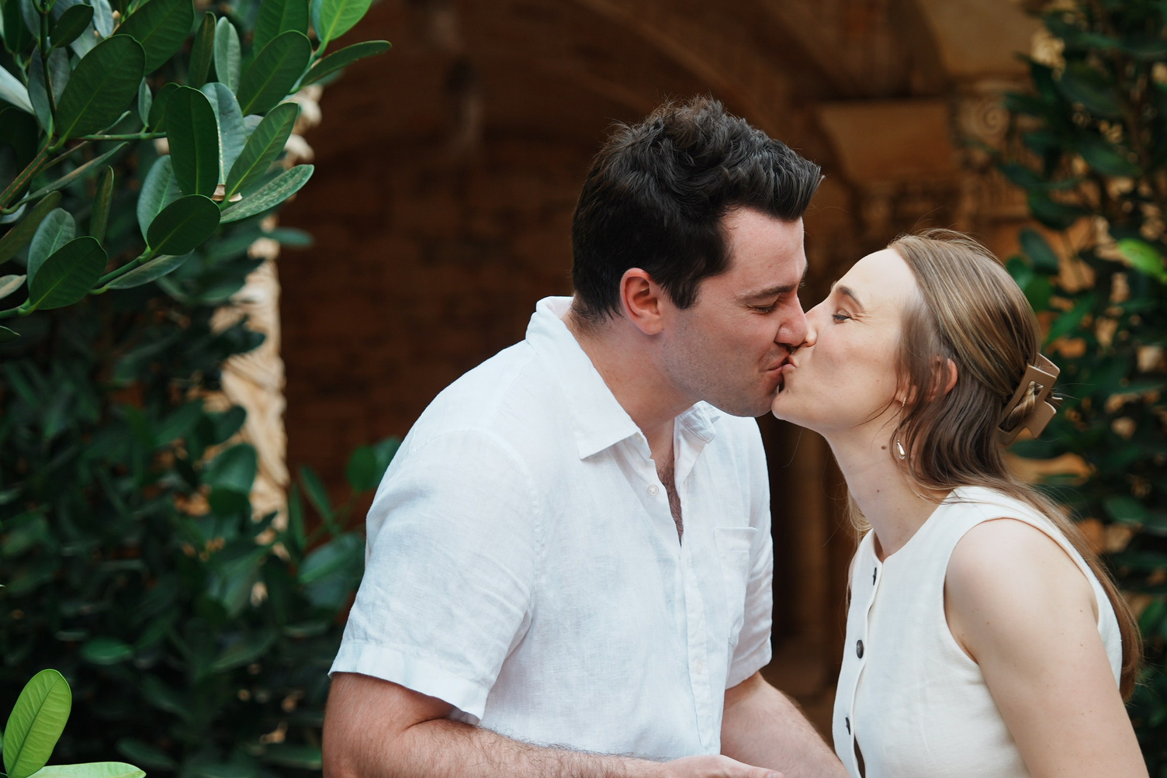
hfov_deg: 21.0
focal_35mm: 97
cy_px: 520
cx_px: 639
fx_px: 3144
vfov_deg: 14.1
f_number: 2.8
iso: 100
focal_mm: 57
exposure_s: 1/200
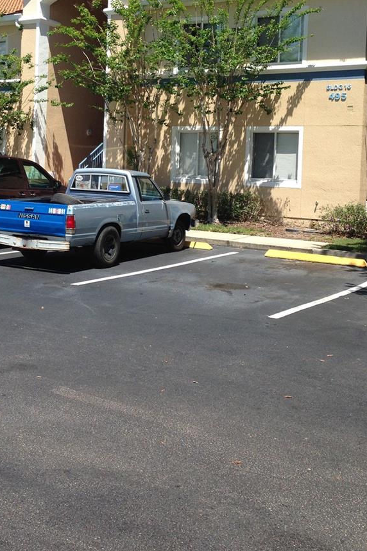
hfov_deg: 27.9
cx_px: 128
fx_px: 734
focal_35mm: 48
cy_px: 186
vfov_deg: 40.6
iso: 50
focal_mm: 4.12
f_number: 2.4
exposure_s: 1/1355
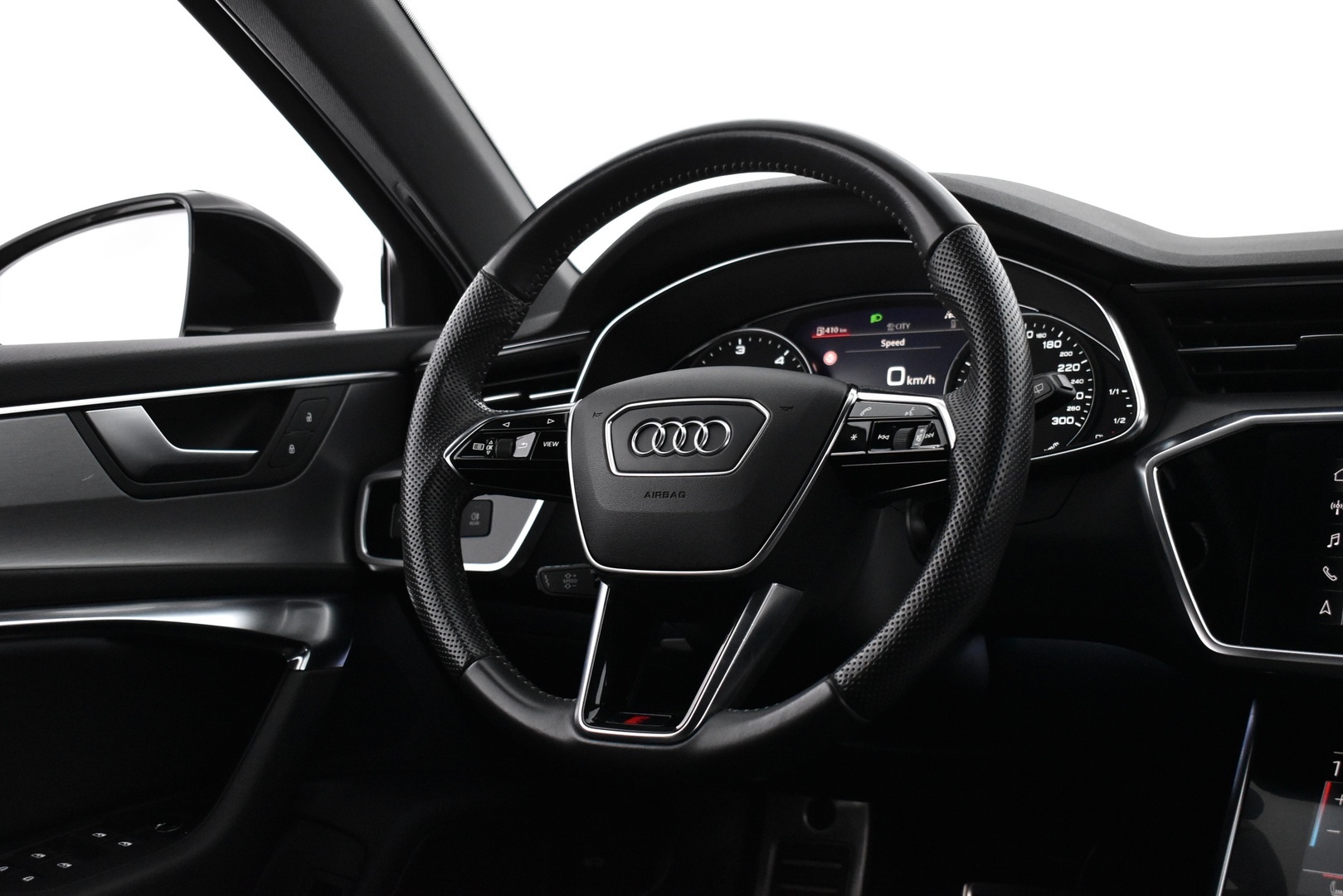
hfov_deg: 43.6
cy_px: 448
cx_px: 672
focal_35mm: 45
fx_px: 1679
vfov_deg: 29.9
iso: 3200
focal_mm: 30
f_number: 4.2
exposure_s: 1/60
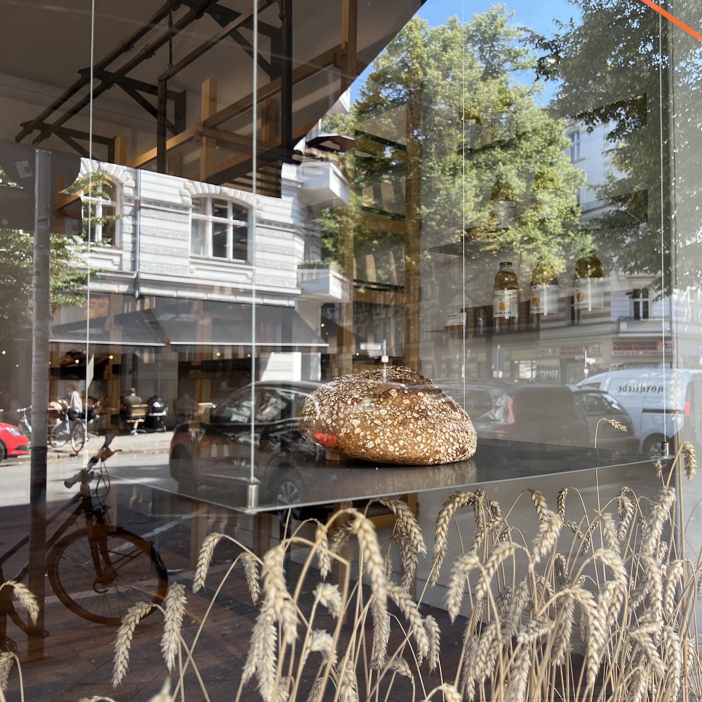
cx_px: 450
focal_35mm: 31
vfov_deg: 52.5
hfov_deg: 51.8
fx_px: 711
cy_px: 349
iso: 32
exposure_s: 1/125
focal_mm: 5.7
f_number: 1.5
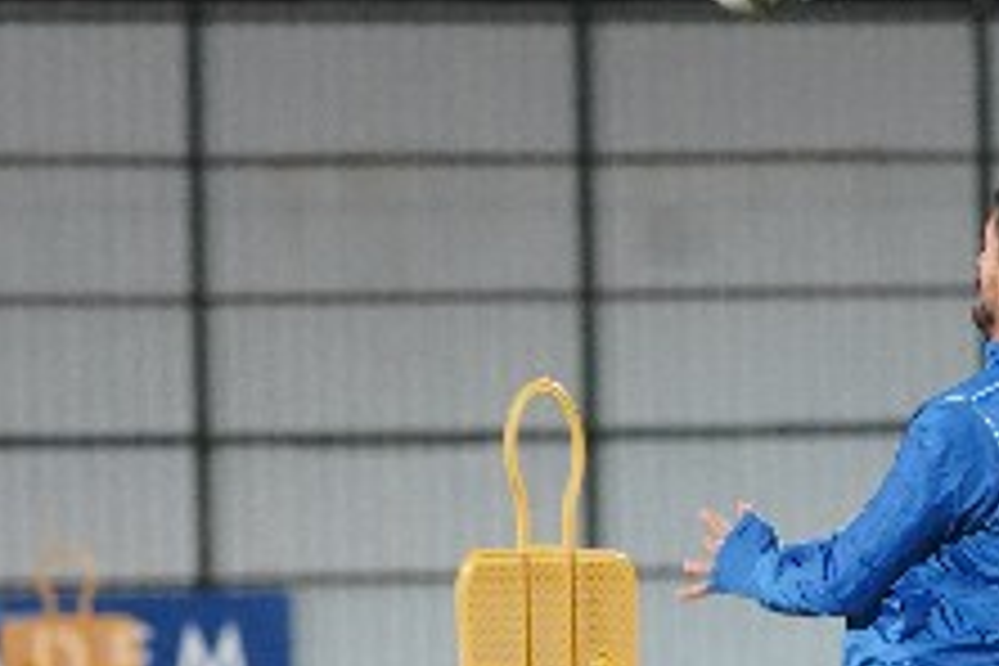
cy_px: 709
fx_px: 12154
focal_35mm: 438
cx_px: 666
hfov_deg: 4.7
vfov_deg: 3.1
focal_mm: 145
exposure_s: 1/160
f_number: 4
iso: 4000
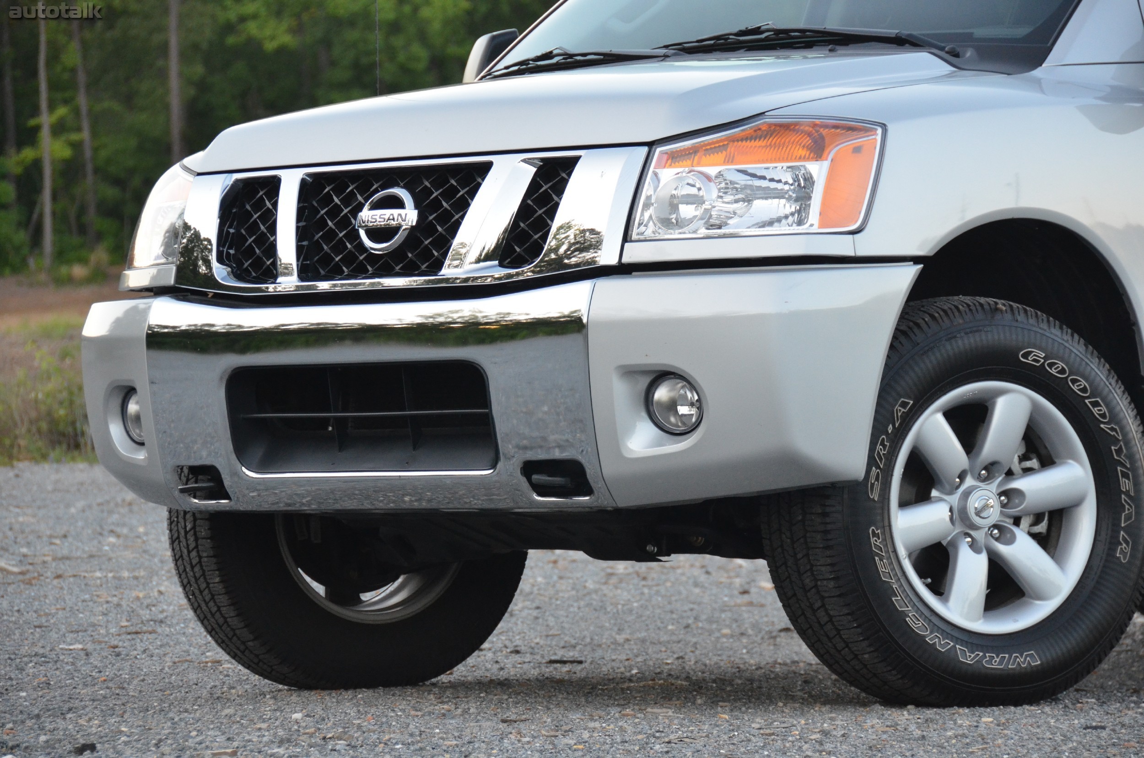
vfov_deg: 9.6
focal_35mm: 142
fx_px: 4519
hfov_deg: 14.4
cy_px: 379
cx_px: 572
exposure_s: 1/500
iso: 1600
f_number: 5.3
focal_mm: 95
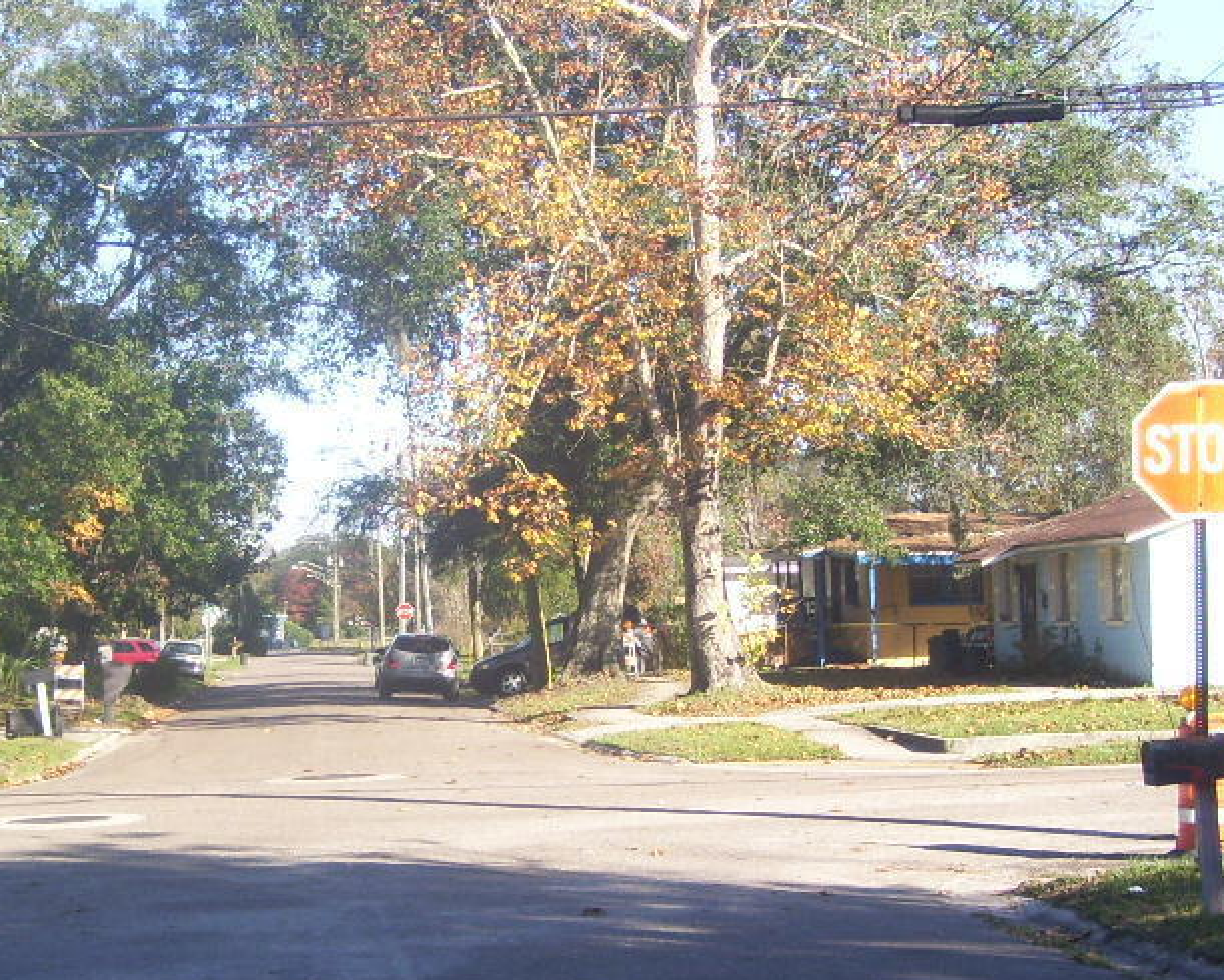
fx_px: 2500
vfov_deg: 22.1
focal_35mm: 69
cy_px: 641
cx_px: 497
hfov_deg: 27.5
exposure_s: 1/640
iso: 80
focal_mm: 6
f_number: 2.7
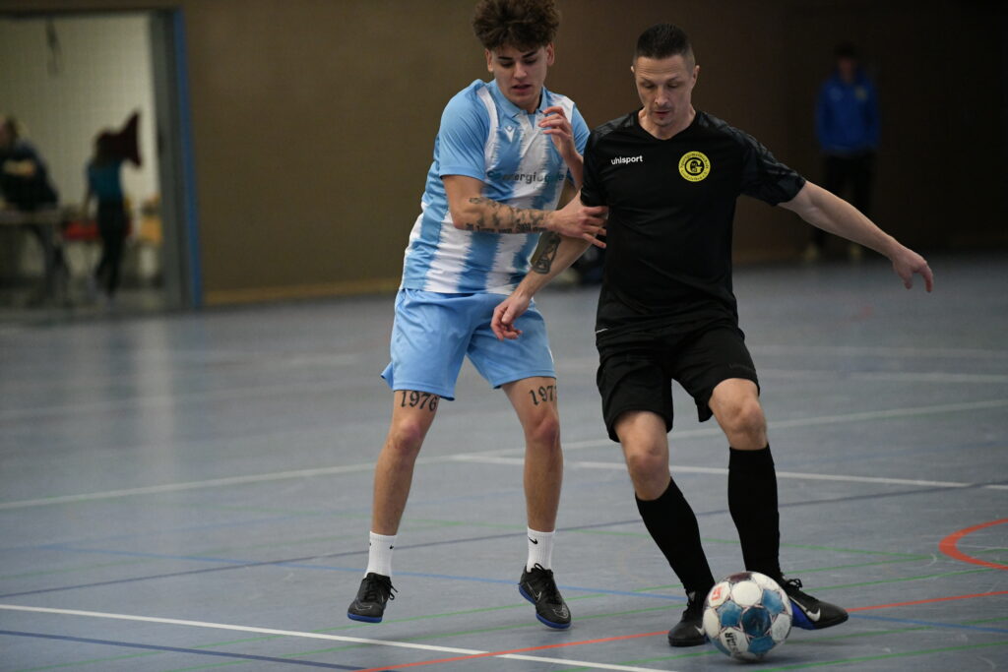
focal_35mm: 180
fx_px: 5040
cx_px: 504
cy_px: 336
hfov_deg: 11.4
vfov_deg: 7.6
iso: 8000
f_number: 2.8
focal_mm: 180
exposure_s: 1/1600
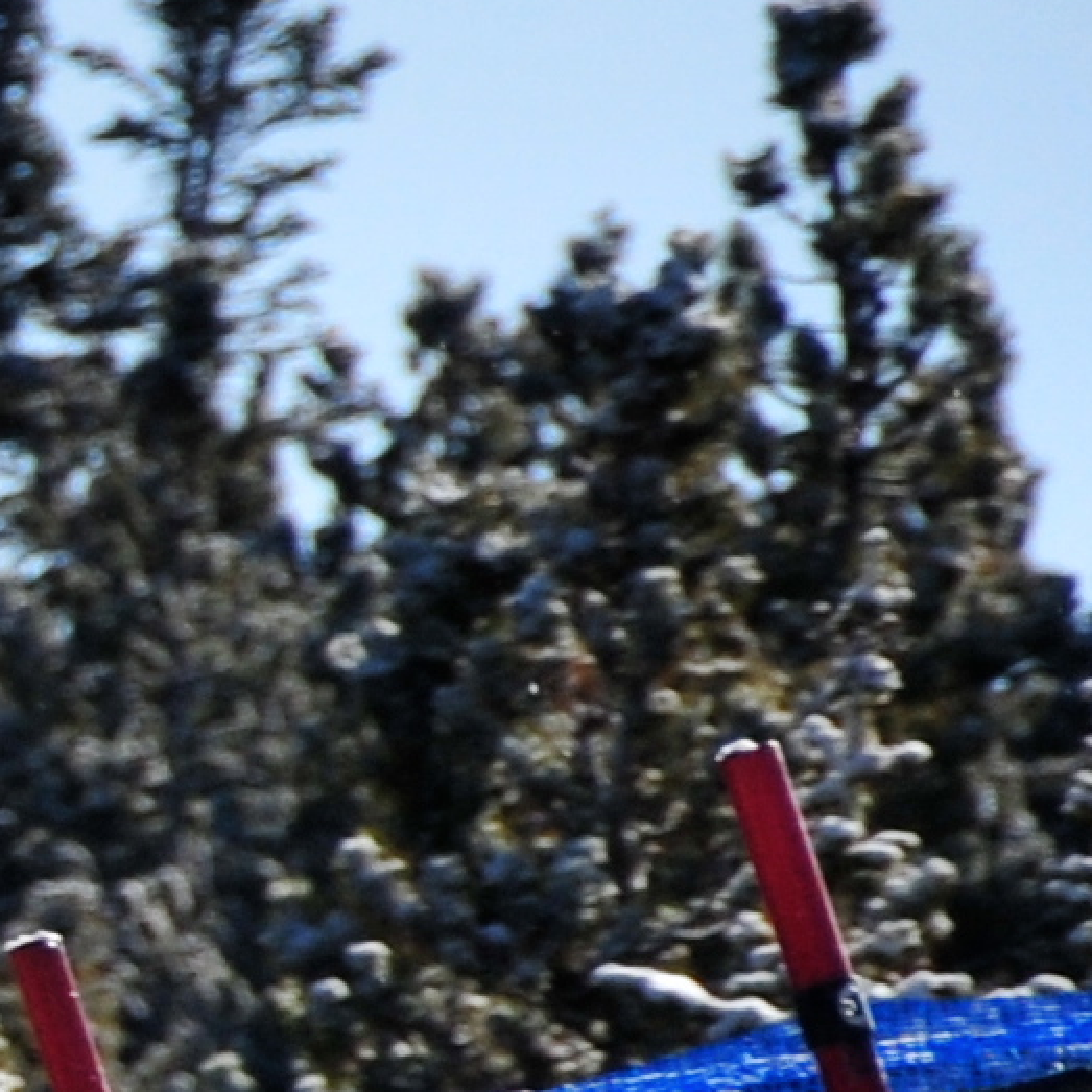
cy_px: 770
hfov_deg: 1.6
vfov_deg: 1.6
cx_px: -2990
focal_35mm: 1096
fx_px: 39134
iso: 320
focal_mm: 105
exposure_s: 1/2000
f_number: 5.6
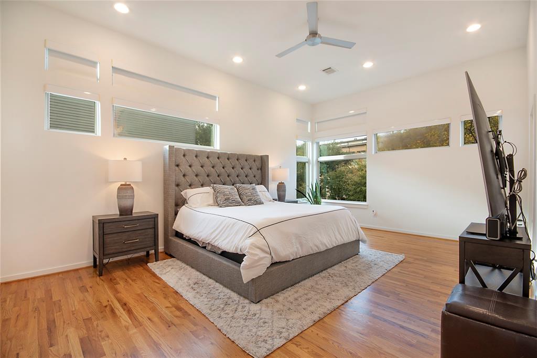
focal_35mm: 15
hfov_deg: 100.4
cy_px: 179
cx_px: 268
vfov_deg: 77.3
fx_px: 224
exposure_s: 1/5
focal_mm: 10
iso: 100
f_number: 11
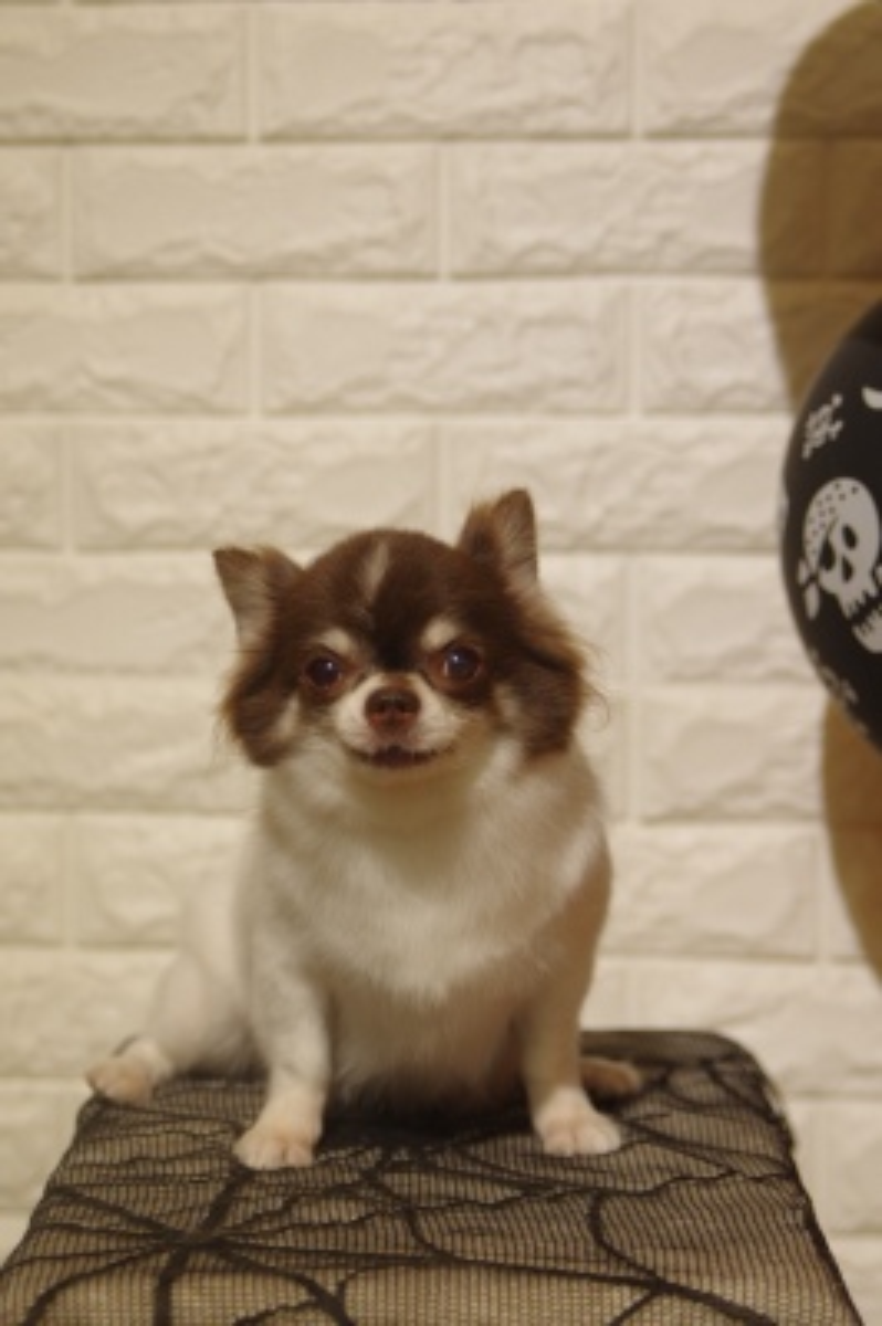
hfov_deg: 16.6
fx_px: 3018
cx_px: 441
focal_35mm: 82
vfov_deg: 24.8
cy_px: 663
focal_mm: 55
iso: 320
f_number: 3.2
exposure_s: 1/160
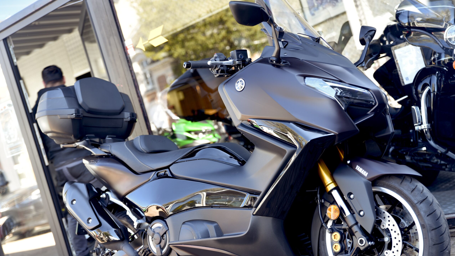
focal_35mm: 58
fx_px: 700
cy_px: 147
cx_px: 228
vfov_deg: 20.7
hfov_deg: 36.0
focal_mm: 55
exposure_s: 1/40
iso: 100
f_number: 2.8
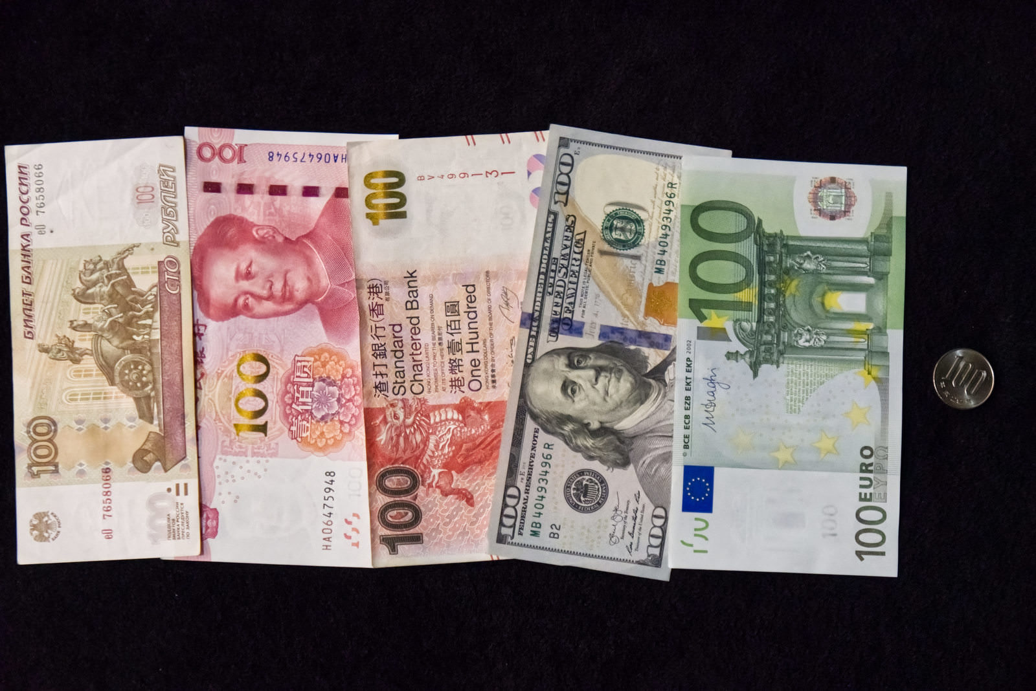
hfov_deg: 26.0
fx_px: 2245
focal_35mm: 78
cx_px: 518
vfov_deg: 17.5
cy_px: 346
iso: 6400
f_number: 5
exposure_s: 1/15
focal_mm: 52
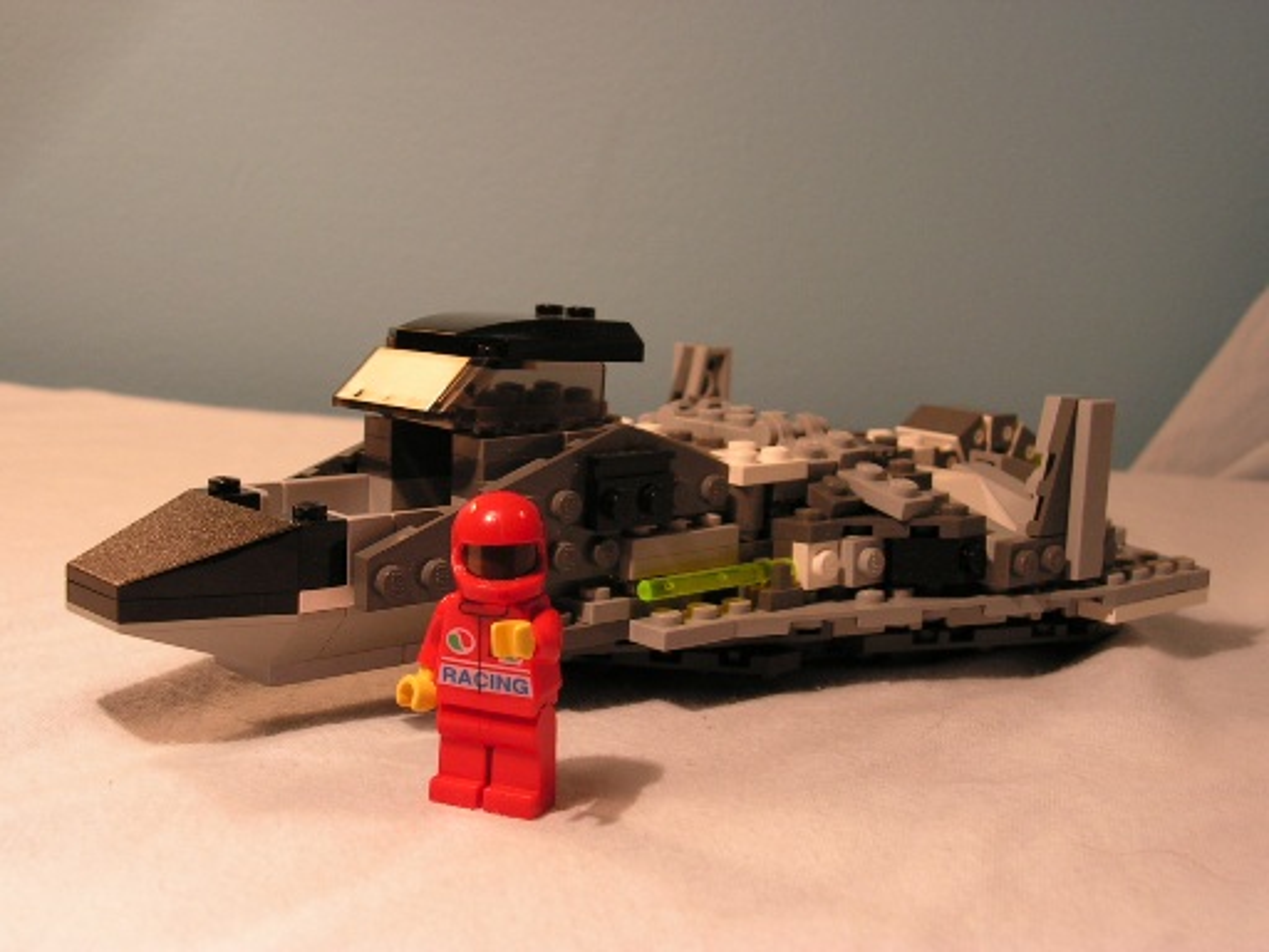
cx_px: 634
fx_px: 1833
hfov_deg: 38.2
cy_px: 476
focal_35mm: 50
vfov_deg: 29.1
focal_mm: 8.4
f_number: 3.2
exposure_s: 1/40
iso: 100
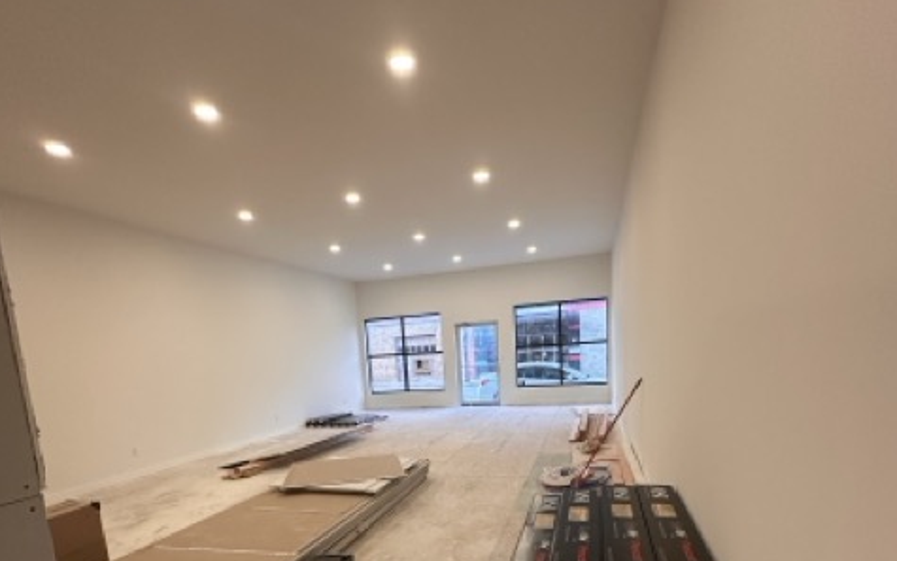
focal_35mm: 20
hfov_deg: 85.1
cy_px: 433
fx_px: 489
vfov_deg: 56.2
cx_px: 446
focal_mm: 2.22
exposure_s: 1/120
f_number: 2.2
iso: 250
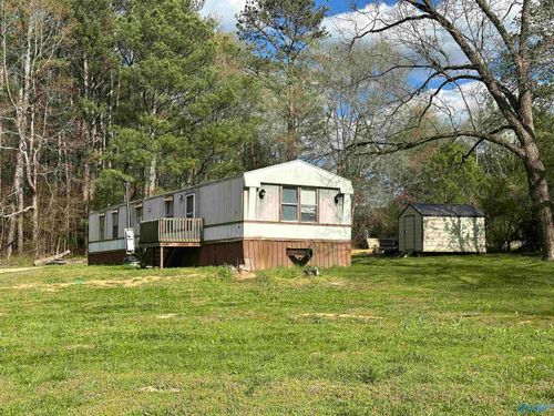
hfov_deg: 39.7
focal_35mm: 48
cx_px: 277
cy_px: 208
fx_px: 768
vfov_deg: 30.3
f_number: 1.78
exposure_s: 1/3731
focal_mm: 6.86
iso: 64
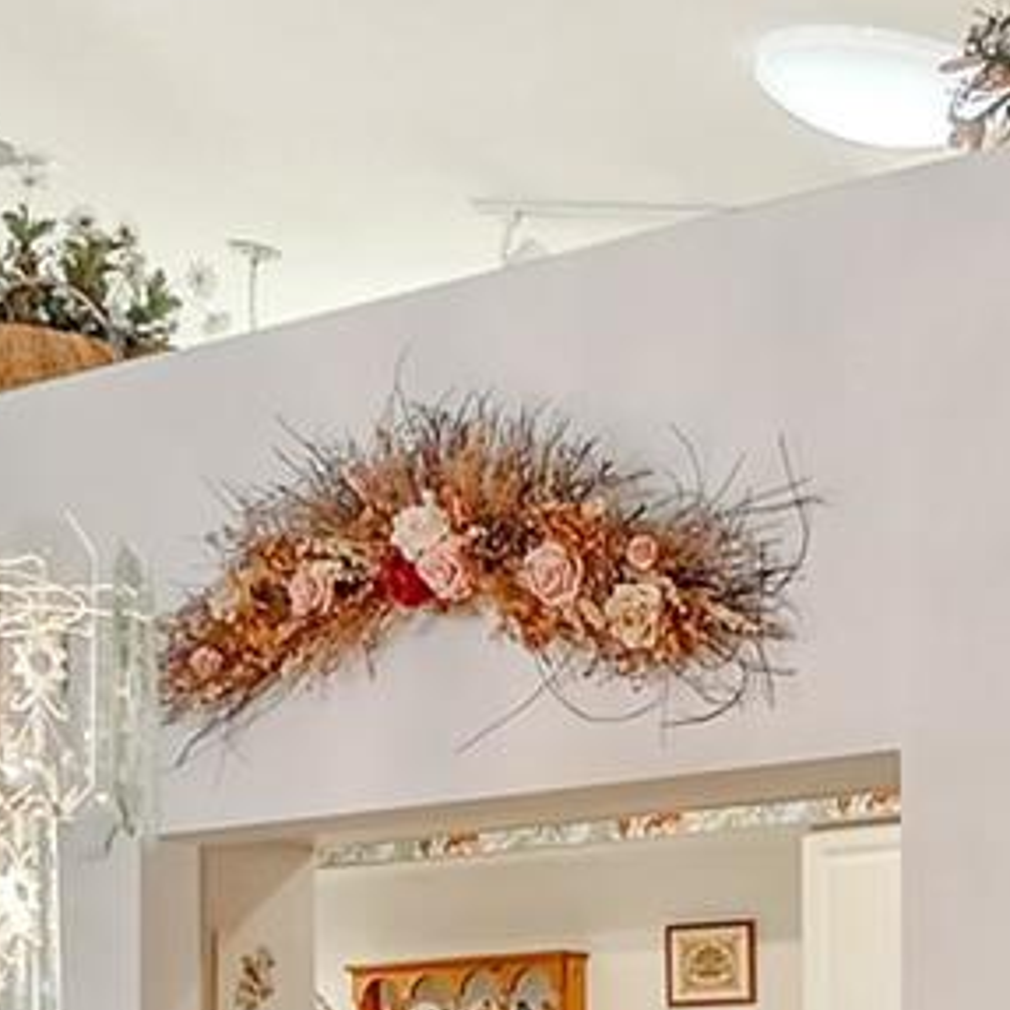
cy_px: 1084
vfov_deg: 23.0
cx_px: 450
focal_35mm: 71
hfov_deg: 24.3
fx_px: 2344
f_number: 10
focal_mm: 10
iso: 800
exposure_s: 1/20
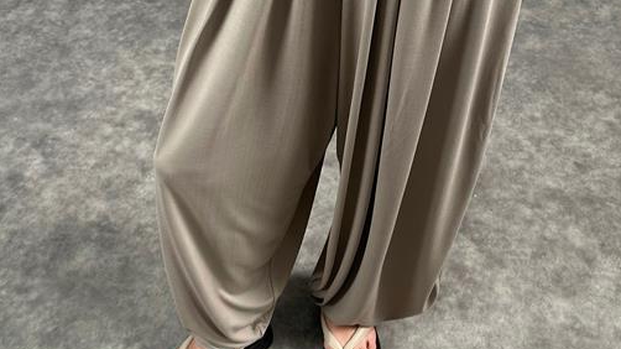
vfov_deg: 24.4
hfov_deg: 42.1
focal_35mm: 49
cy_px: 176
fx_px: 807
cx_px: 315
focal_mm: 6.86
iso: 125
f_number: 1.78
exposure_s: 1/121
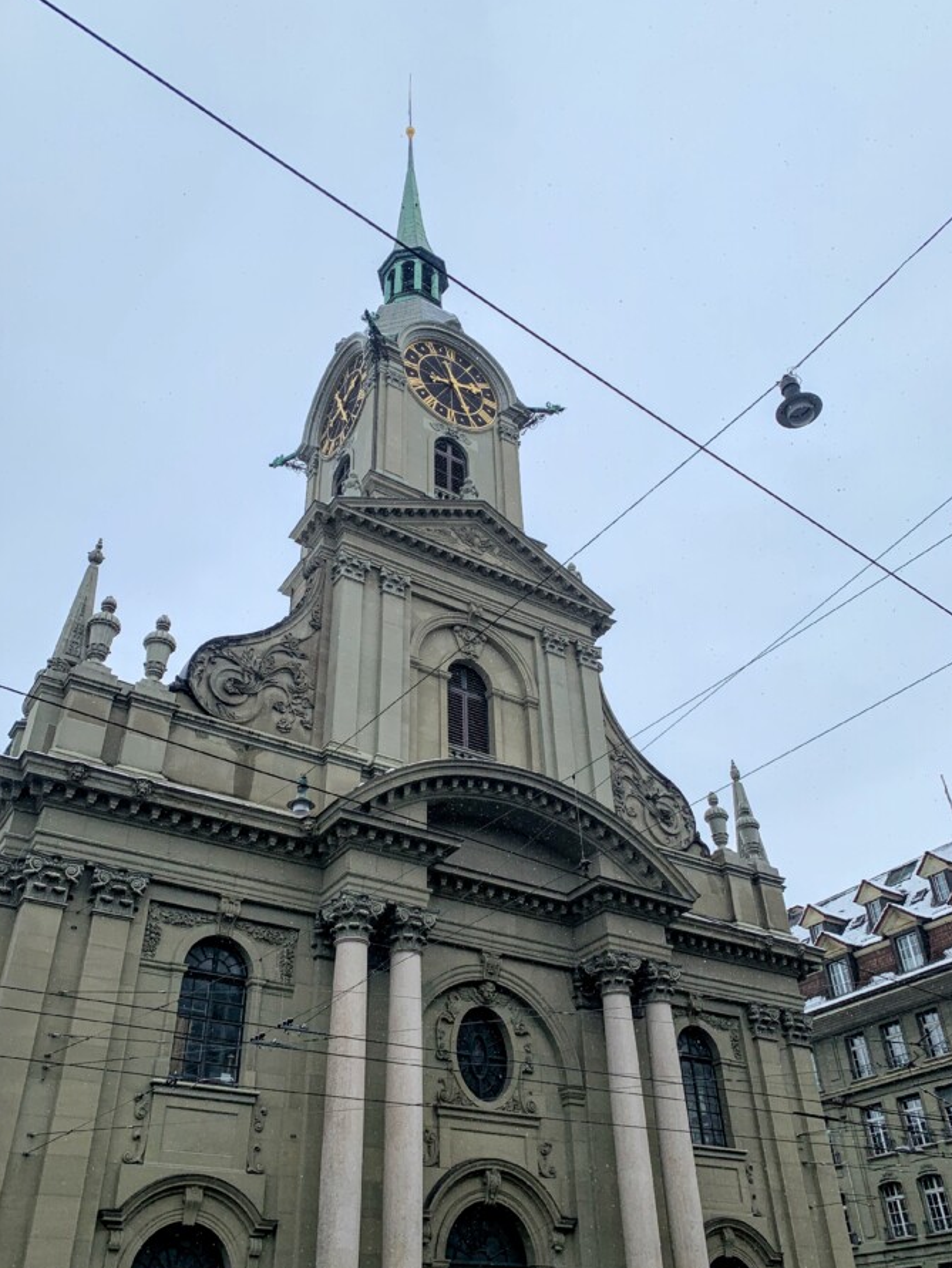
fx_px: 1026
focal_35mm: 28
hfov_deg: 49.8
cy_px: 652
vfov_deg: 63.4
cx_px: 454
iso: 25
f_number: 1.8
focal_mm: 4.25
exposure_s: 1/502
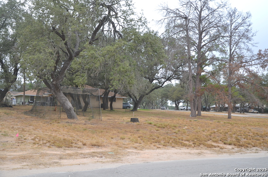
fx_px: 290
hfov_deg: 49.6
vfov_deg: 34.1
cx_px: 134
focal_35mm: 39
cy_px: 88
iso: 400
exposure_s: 1/125
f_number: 5.6
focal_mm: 26
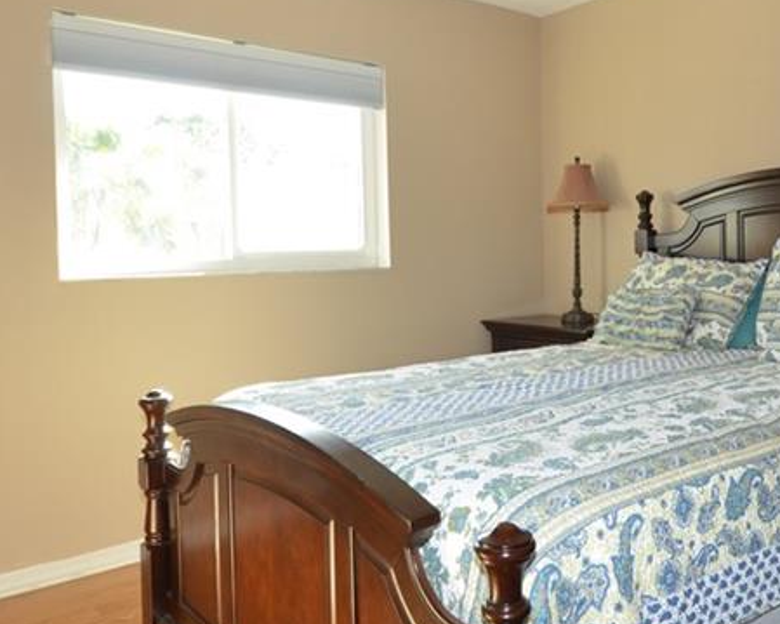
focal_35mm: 32
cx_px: 552
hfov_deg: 53.9
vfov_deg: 45.6
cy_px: 260
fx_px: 739
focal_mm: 10
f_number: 4
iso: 280
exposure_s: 1/60
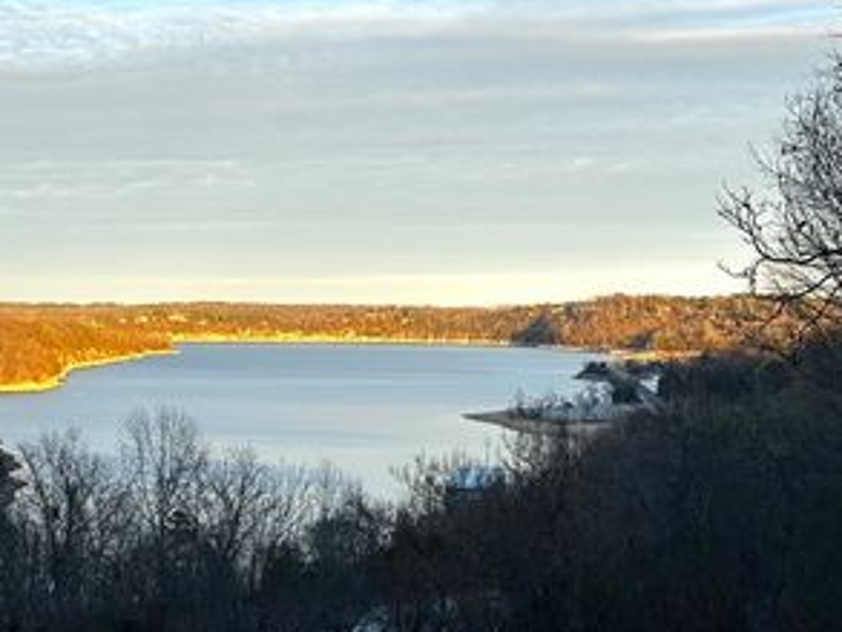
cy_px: 220
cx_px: 282
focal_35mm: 82
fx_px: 1995
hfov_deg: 23.7
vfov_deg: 18.0
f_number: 1.78
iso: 64
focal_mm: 6.86
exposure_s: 1/1030
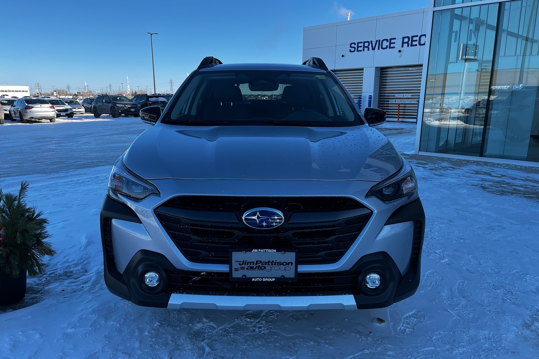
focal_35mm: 28
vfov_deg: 46.3
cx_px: 263
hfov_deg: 65.5
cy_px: 204
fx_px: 419
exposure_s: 1/1212
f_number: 1.6
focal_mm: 5.1
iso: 50
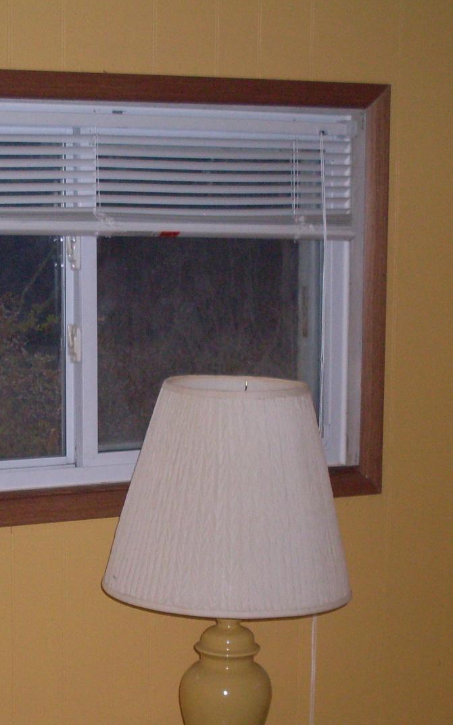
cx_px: 97
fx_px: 1520
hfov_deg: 16.8
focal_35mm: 77
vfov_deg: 26.6
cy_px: 508
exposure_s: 1/45
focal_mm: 6.3
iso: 100
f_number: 2.8
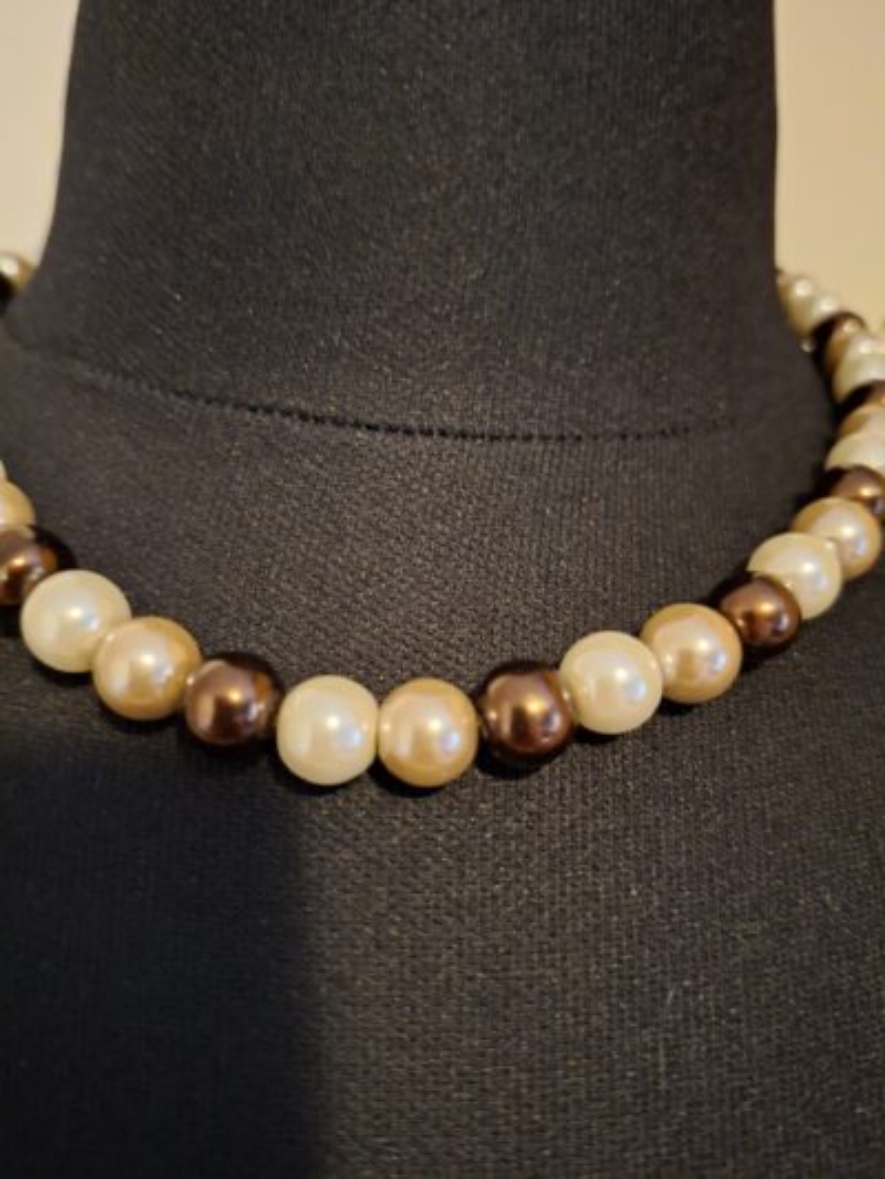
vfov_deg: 73.9
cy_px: 590
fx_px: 784
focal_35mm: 23
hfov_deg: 58.9
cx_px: 442
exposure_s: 1/13
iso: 1250
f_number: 1.8
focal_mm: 5.54
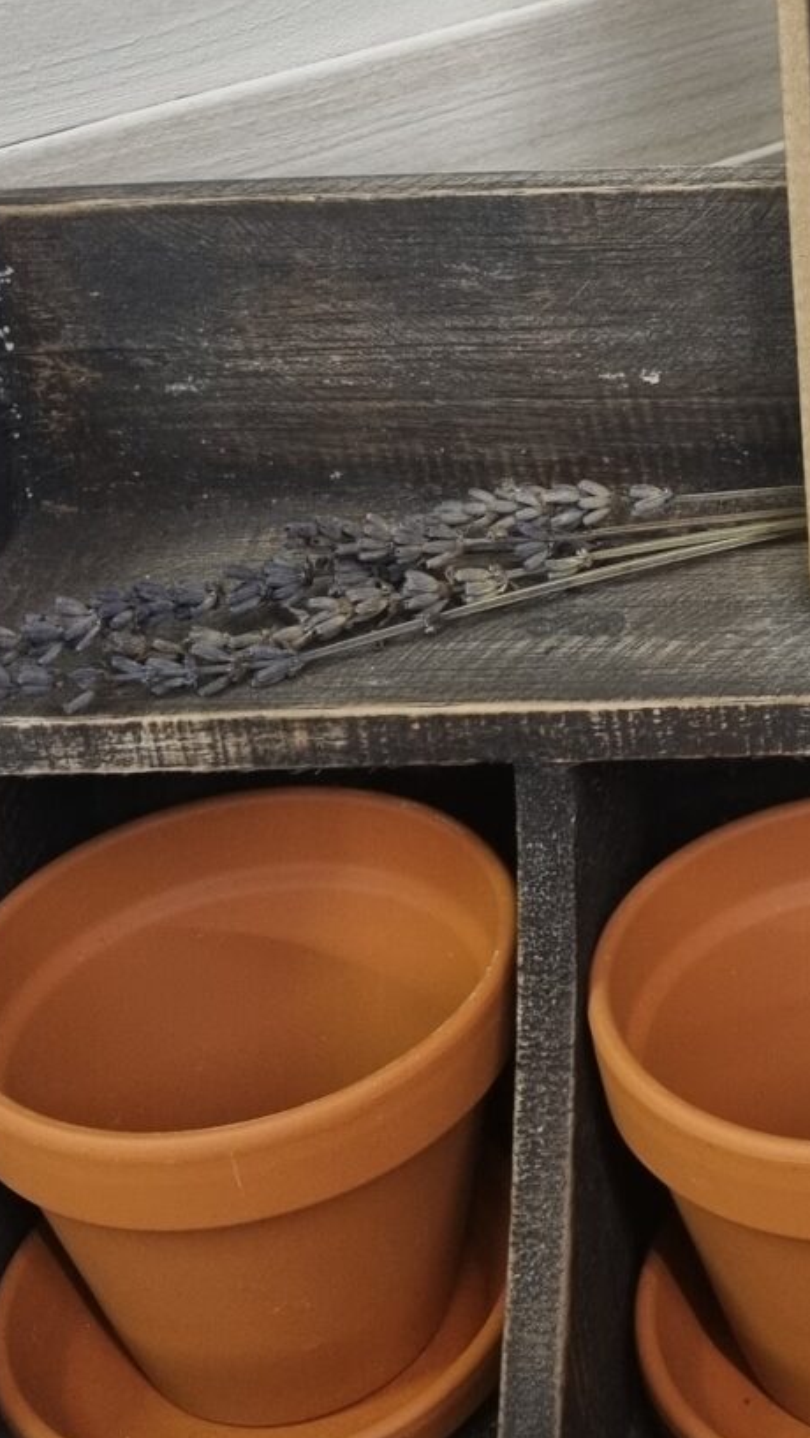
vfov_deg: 28.9
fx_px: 2709
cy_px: 232
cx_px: 963
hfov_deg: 16.3
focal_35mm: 71
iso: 250
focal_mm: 5.4
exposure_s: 1/50
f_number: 1.8
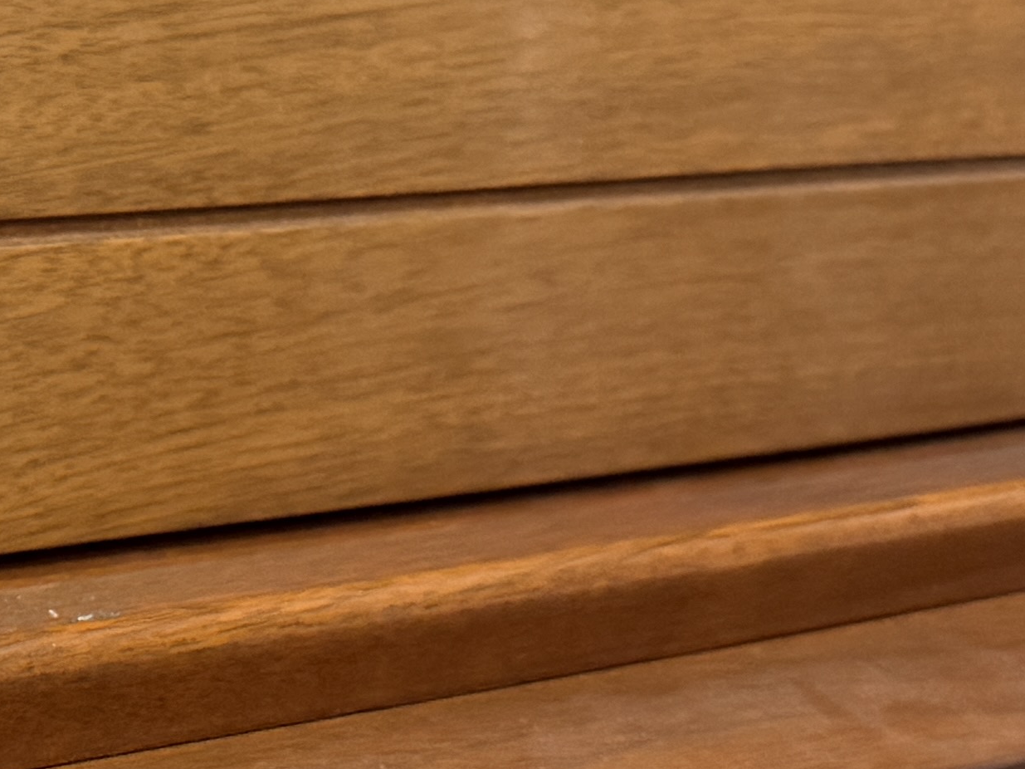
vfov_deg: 13.3
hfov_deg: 16.0
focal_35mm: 111
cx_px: -580
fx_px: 3286
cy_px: 453
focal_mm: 6.76
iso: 500
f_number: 1.78
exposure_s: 1/60
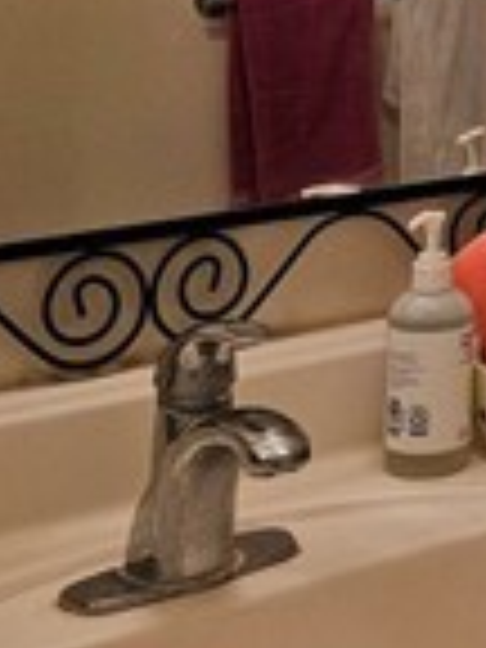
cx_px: 886
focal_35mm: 102
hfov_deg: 13.1
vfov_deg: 17.6
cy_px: -284
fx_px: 1909
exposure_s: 1/120
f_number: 1.7
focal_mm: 6.3
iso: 400
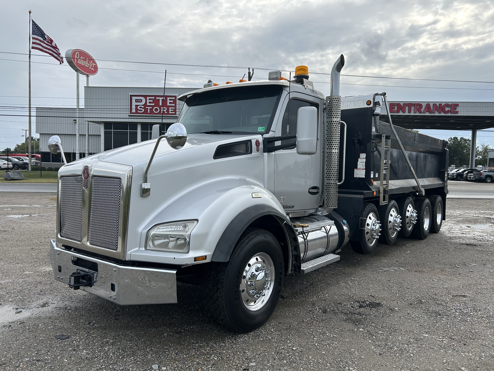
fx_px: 371
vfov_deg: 53.1
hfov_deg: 67.3
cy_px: 186
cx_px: 247
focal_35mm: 26
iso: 50
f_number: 1.5
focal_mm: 5.7
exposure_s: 1/1669
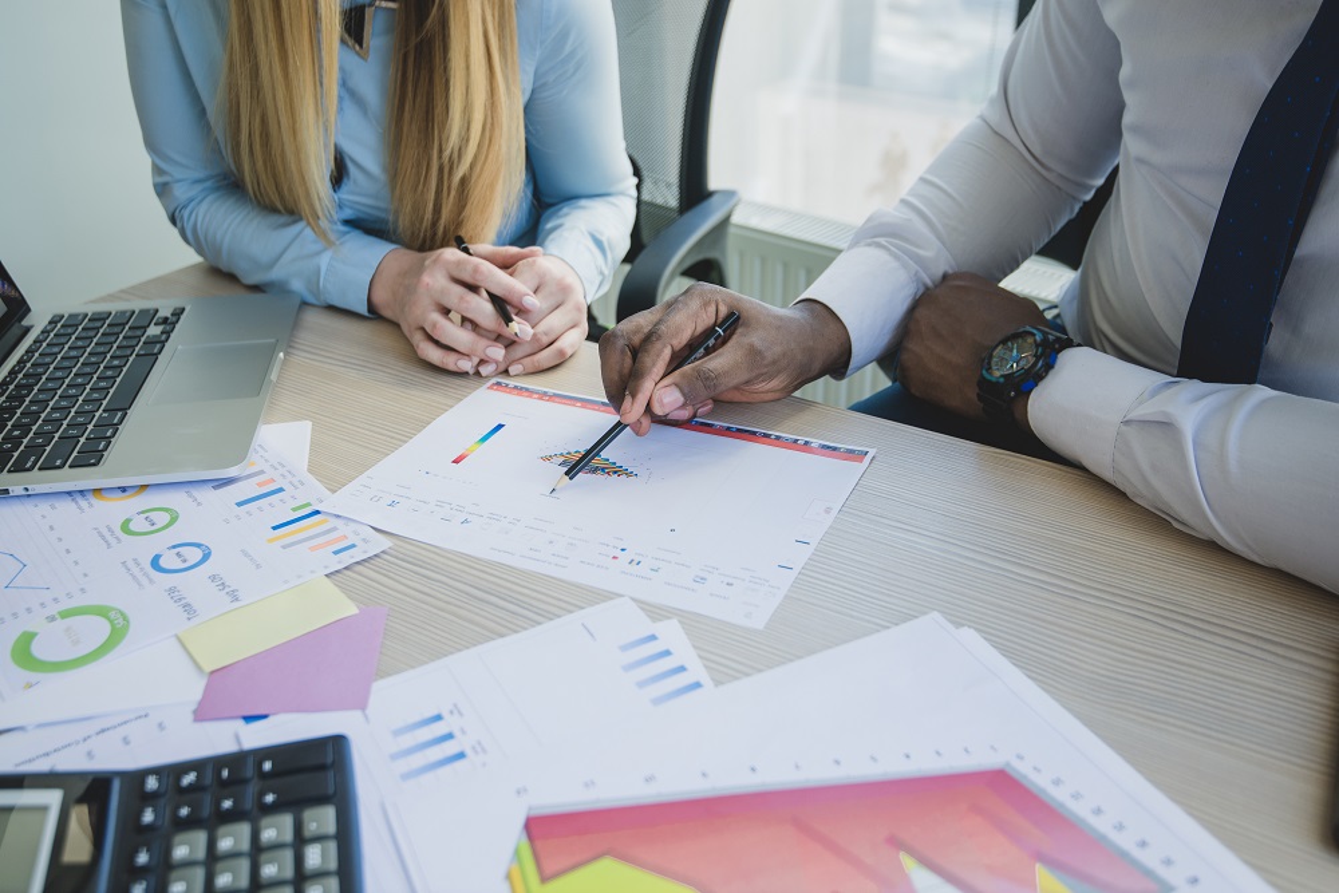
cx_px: 670
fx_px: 1190
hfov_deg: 58.7
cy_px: 446
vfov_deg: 41.1
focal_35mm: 32
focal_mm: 32
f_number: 4
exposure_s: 1/60
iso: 250
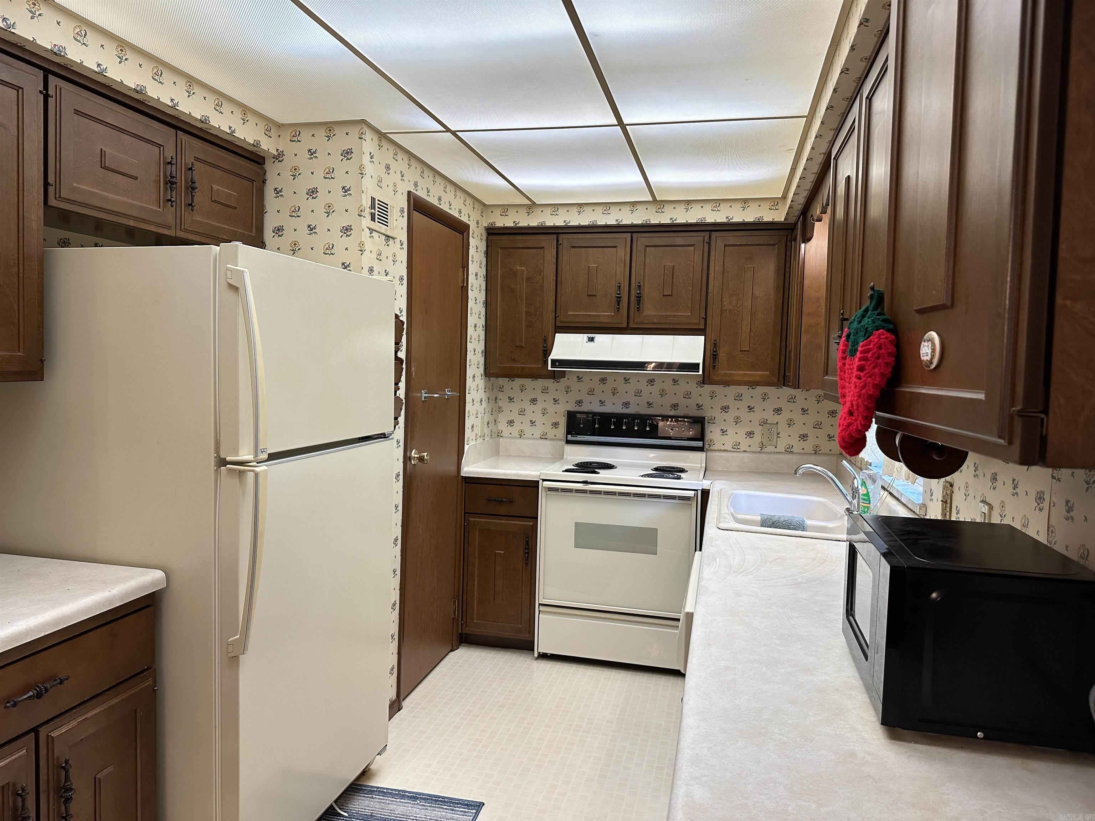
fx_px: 759
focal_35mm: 24
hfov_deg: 71.6
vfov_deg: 56.8
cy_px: 410
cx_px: 548
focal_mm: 6.86
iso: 160
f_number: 1.78
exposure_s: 1/120
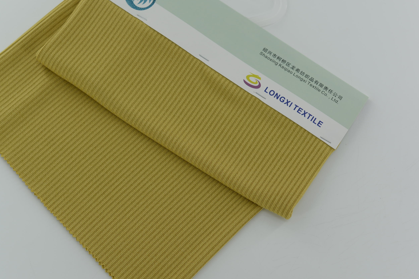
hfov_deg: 33.3
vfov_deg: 22.6
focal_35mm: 60
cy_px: 124
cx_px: 177
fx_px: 698
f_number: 3.5
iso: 100
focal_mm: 50
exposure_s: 1/320
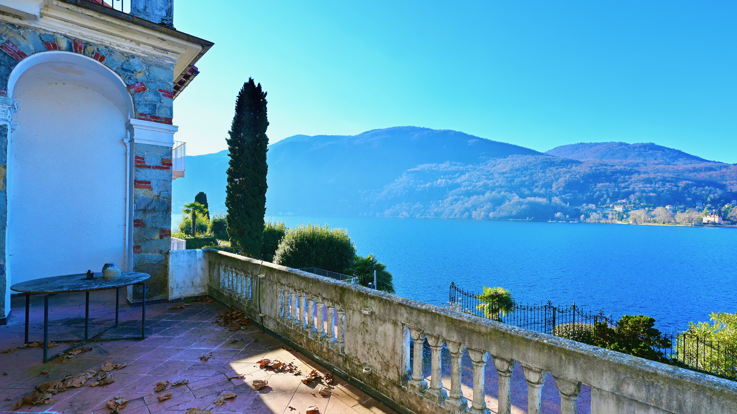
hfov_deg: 99.3
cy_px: 189
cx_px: 386
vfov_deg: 67.0
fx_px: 313
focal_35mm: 16
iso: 100
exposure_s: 1/200
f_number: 7.1
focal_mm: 14
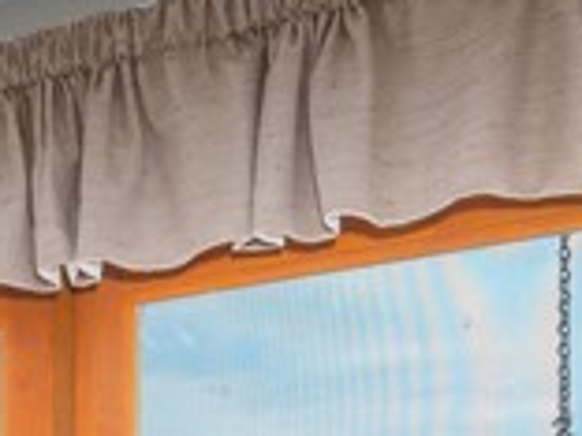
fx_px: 1580
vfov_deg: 14.0
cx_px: -323
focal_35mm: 94
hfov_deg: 18.2
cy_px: 777
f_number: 8
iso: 100
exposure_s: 1/100
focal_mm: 14
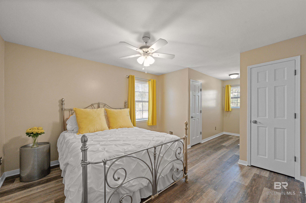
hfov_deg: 104.3
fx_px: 119
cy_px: 102
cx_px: 153
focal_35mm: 14
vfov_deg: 81.1
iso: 1250
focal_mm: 14
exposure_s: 1/20
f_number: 10
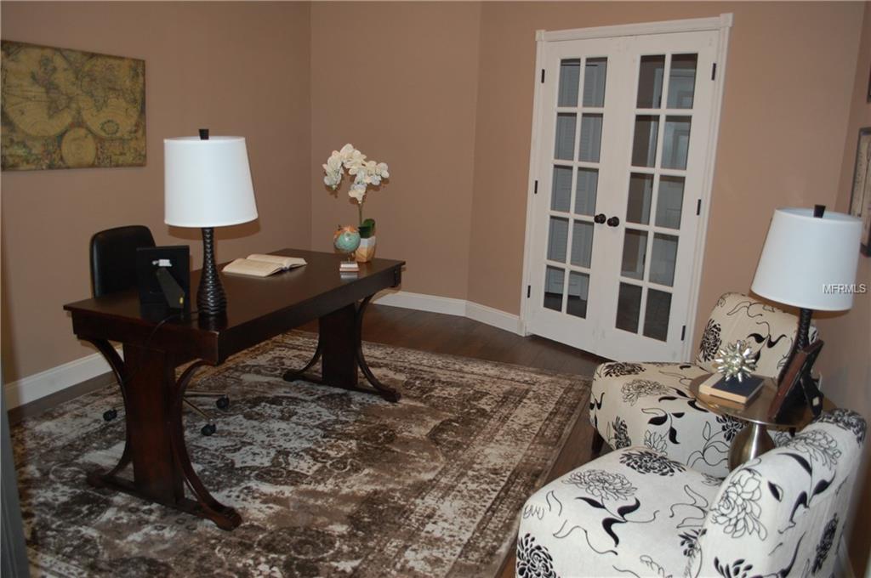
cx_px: 436
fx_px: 652
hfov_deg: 67.4
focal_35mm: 27
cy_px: 289
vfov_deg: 47.8
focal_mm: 18
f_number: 3.5
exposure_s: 1/60
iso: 400
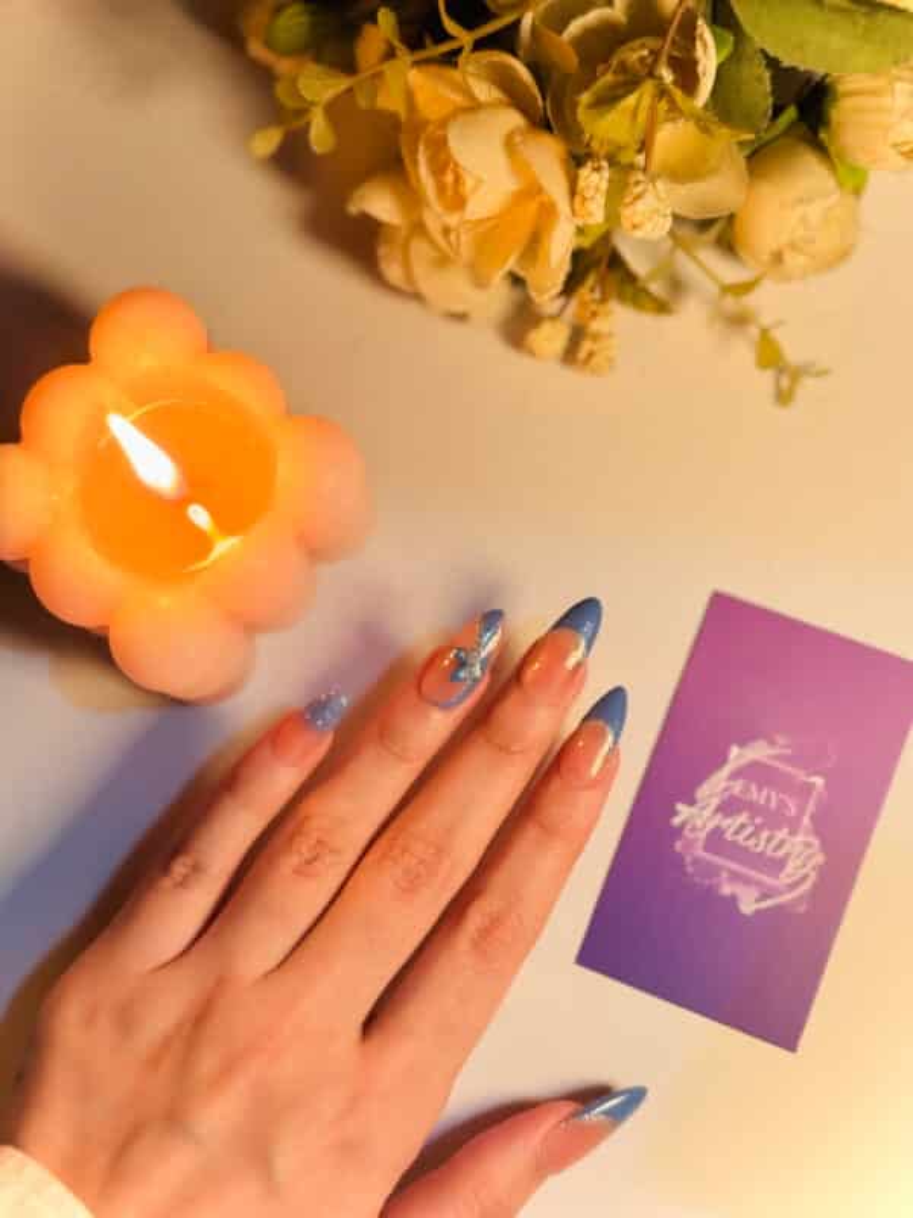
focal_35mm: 48
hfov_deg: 30.3
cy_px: 609
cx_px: 456
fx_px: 1688
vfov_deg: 39.7
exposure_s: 1/60
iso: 160
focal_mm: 6.86
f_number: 1.8
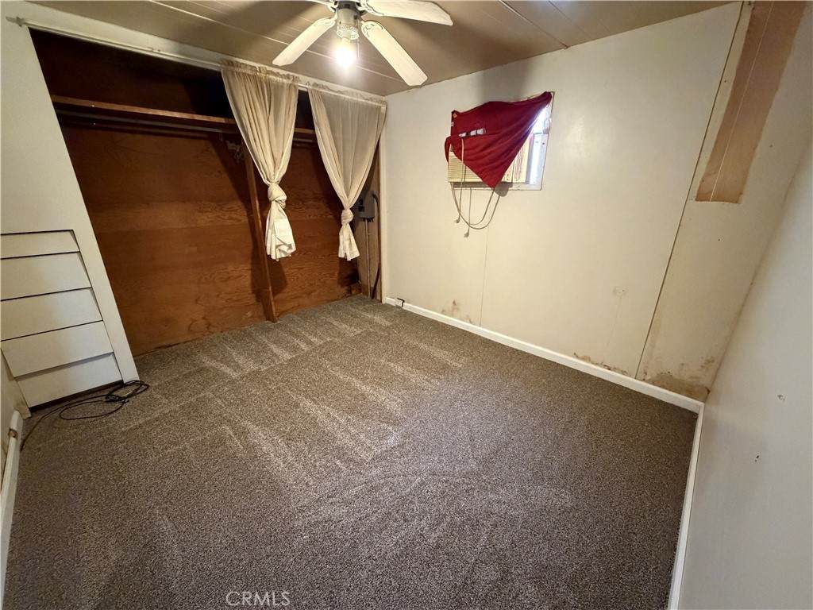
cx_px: 406
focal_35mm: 14
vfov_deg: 85.7
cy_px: 305
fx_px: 329
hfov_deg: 102.1
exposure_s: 1/60
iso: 1250
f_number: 2.2
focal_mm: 2.22
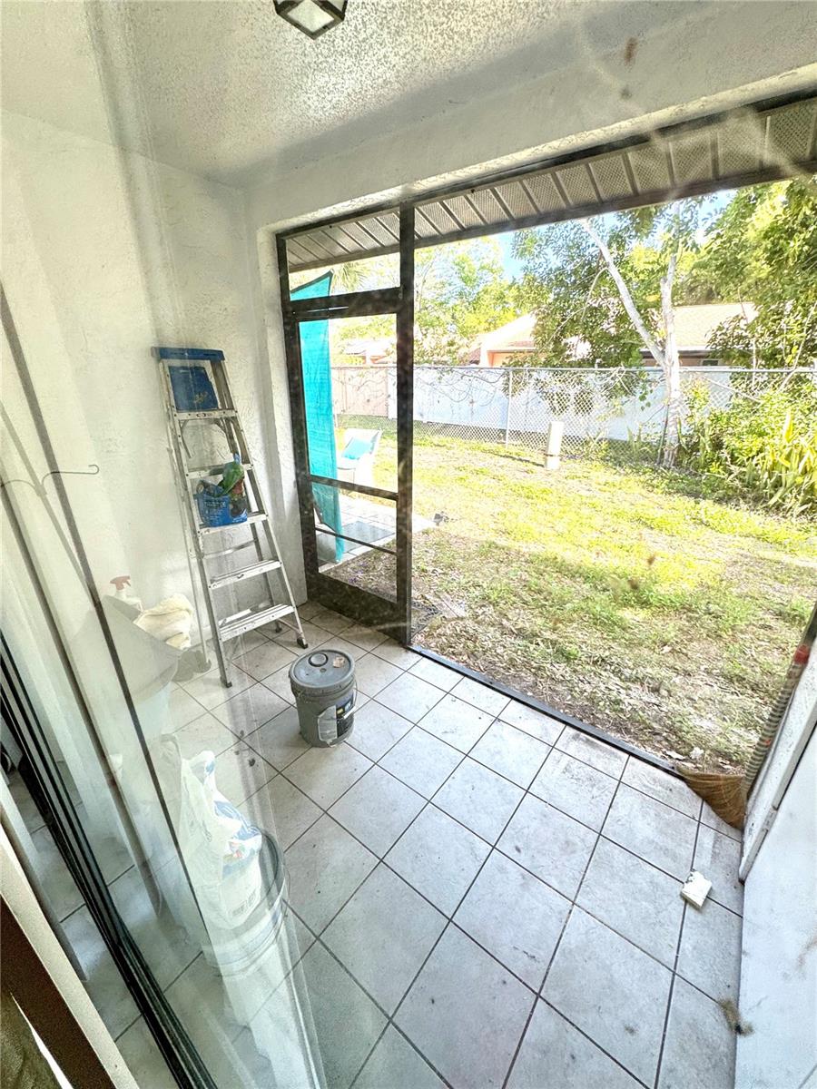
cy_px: 544
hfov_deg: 85.7
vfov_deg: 102.1
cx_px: 408
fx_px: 441
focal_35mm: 14
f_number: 2.2
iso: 40
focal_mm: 2.22
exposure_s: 1/131
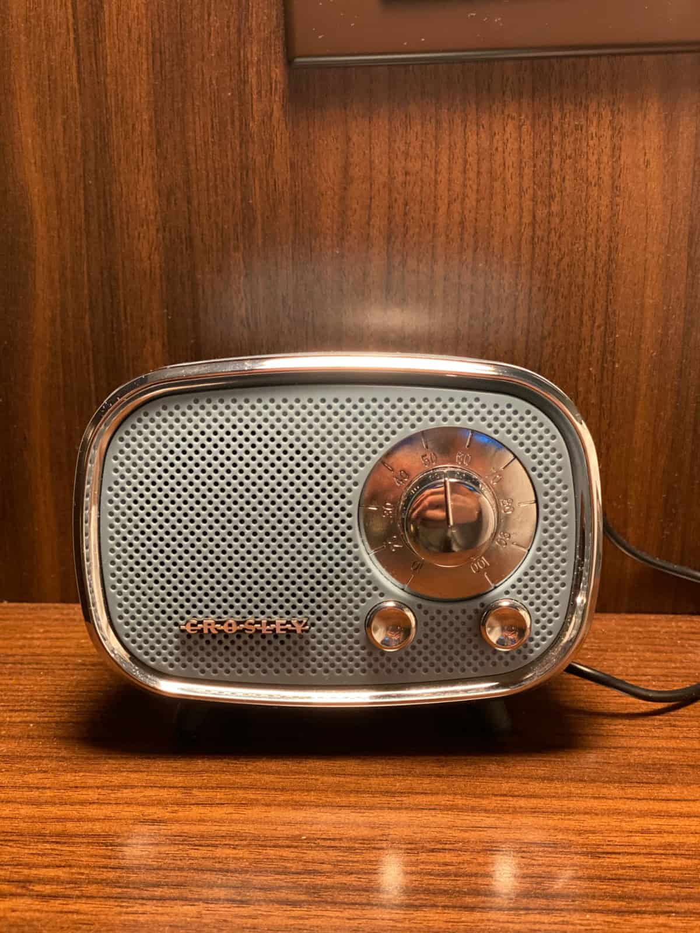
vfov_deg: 36.8
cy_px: 466
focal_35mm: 52
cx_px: 350
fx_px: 1402
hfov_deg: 28.0
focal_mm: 6
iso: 320
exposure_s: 1/40
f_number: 2
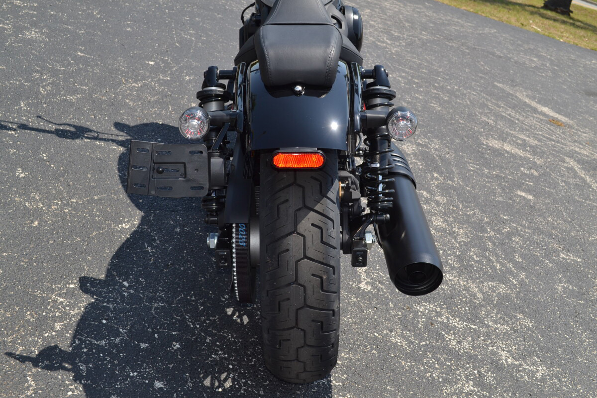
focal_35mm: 44
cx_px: 298
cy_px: 199
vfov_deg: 30.8
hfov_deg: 45.0
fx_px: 721
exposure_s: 1/200
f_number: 8
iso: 100
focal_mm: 29
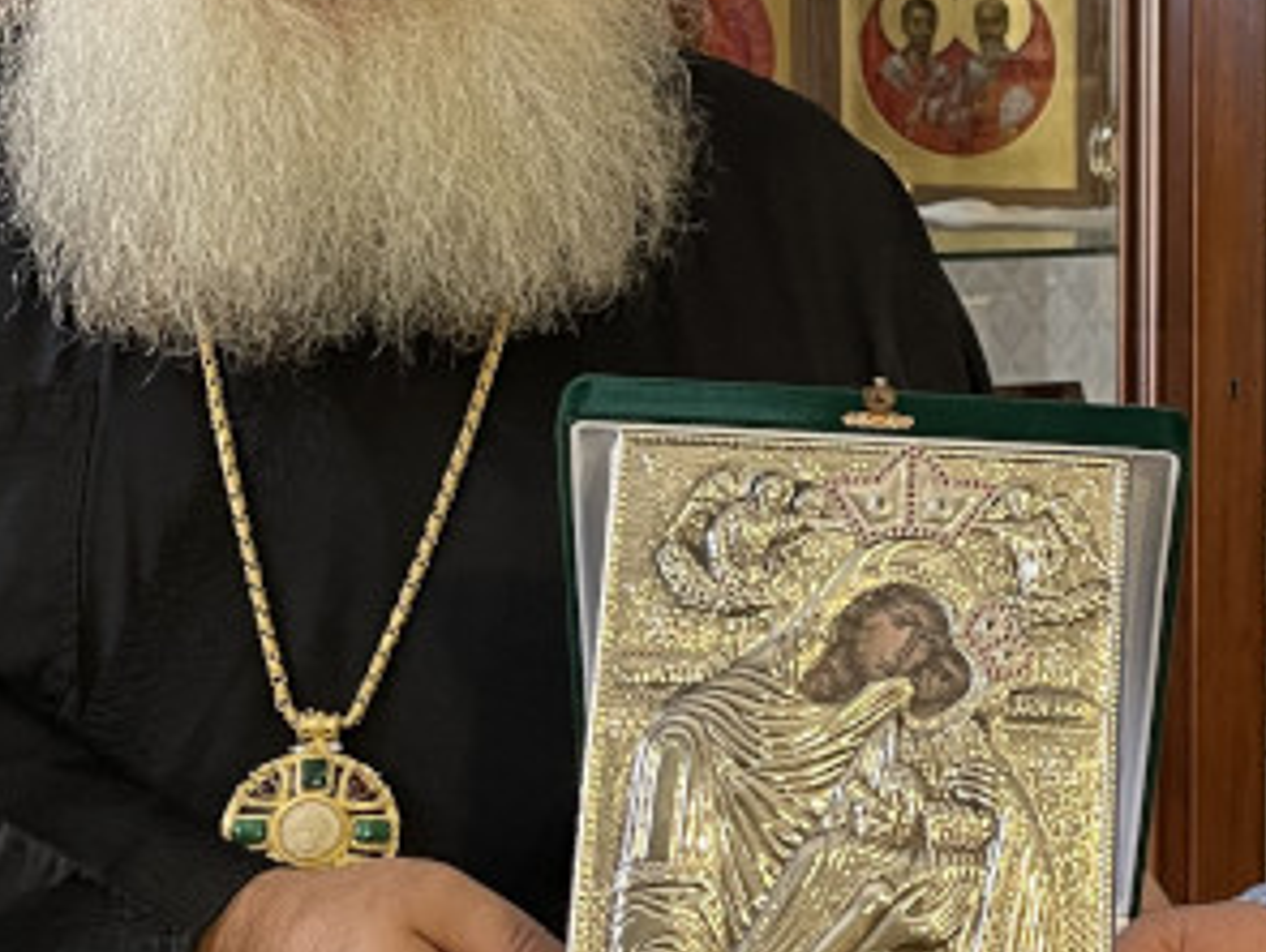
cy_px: 339
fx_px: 3222
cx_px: 1206
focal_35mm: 88
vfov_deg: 16.8
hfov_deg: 21.6
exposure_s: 1/50
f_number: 1.6
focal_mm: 5.1
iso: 320
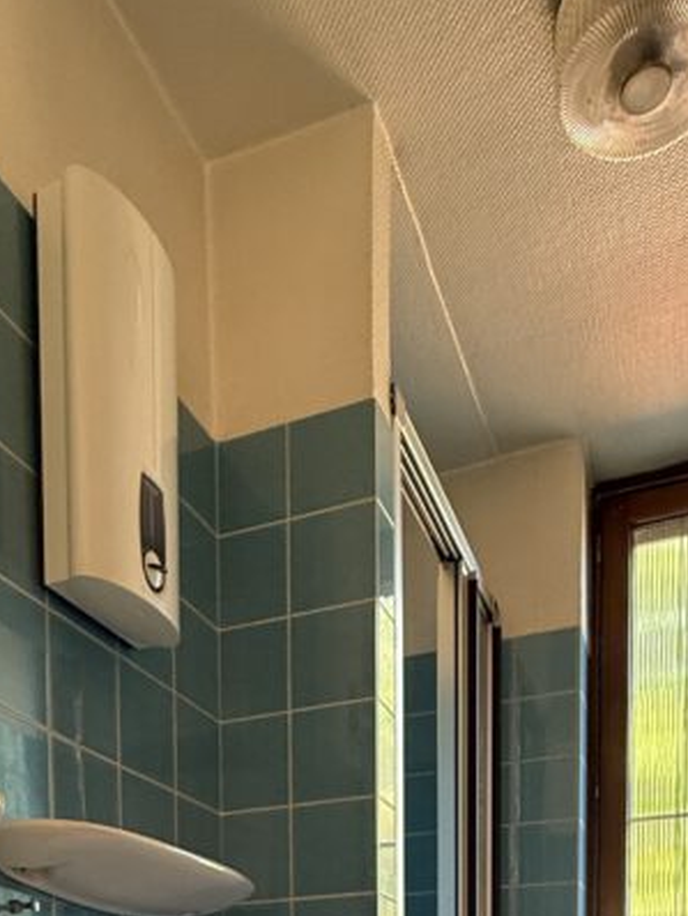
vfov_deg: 37.7
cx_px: 306
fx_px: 953
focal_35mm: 36
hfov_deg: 39.6
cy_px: 1114
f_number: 2.2
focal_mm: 2.22
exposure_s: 1/60
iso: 320
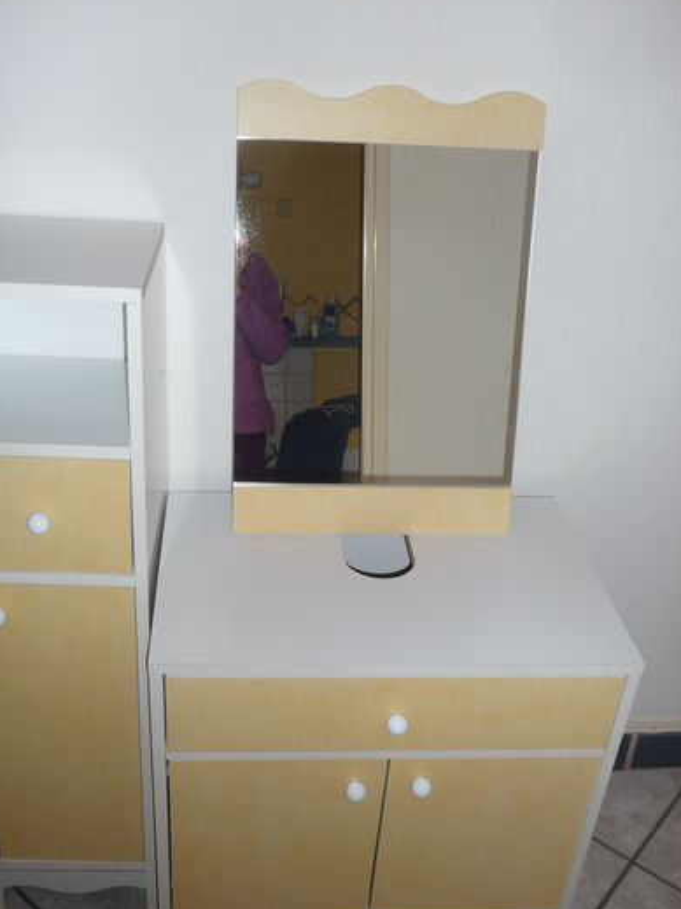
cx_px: 308
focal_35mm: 37
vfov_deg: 50.1
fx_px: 971
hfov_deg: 38.6
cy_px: 503
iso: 100
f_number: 3.5
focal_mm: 5.3
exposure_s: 1/30
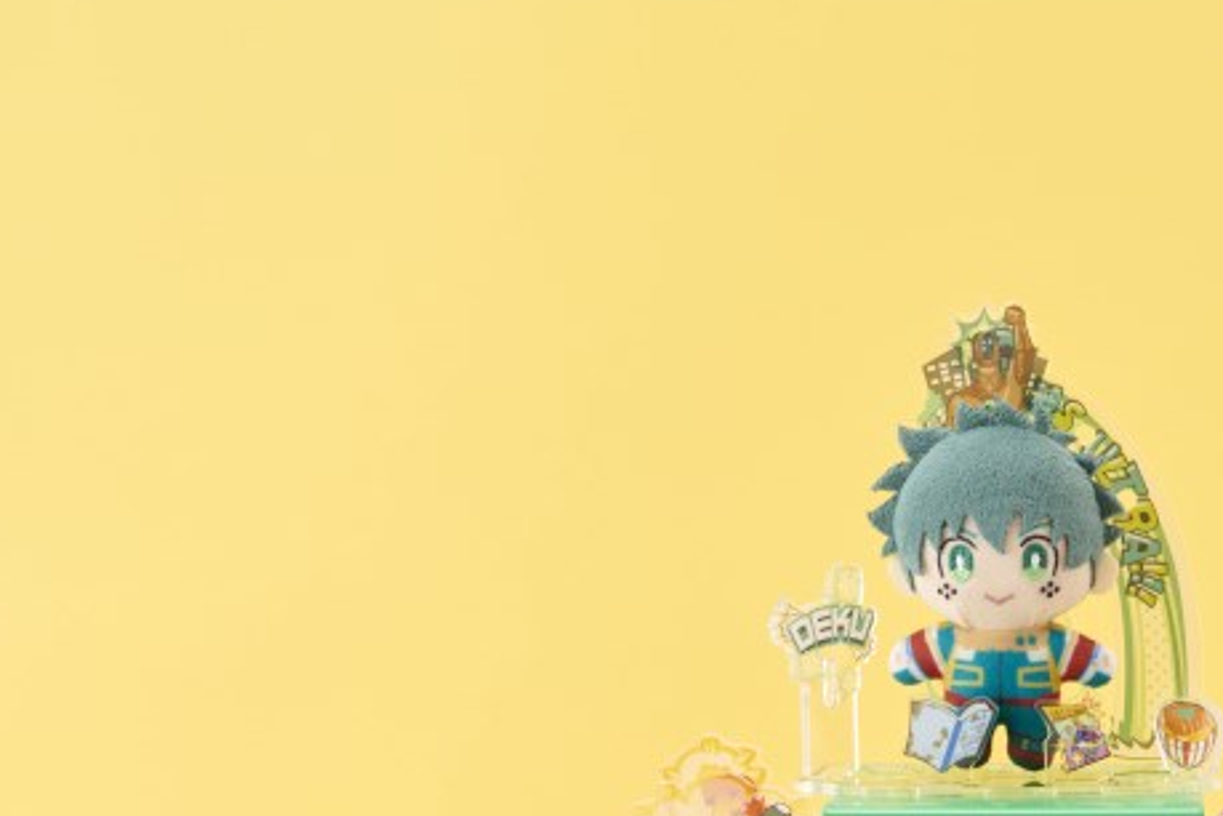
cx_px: 1087
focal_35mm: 109
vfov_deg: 12.4
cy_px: 852
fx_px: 3703
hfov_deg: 18.5
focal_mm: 50
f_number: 14
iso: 400
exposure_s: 1/125
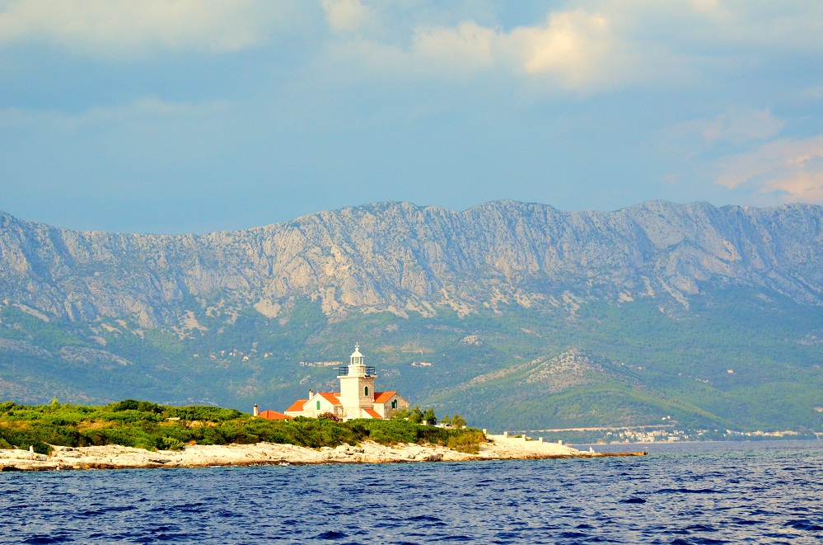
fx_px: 2395
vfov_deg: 13.0
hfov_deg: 19.5
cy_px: 272
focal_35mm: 105
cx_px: 412
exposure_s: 1/8000
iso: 2200
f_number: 4.5
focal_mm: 70
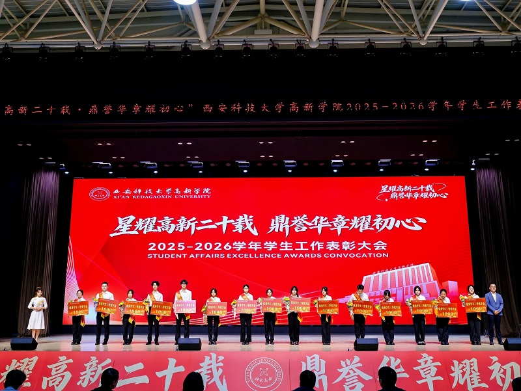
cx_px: 260
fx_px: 542
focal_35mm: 36
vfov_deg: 39.7
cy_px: 196
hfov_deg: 51.3
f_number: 6.4
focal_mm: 45
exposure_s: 1/125
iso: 3200
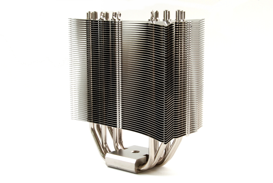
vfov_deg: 21.6
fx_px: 478
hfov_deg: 31.9
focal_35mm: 63
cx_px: 136
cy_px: 92
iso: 100
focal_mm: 42
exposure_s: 1/13
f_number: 22
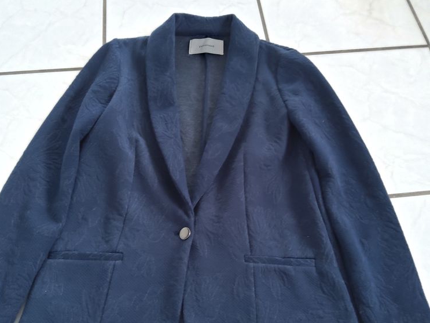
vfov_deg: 40.5
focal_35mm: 35
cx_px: 214
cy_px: 195
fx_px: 435
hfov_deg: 52.6
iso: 64
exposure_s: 1/100
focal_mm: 3.08
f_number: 2
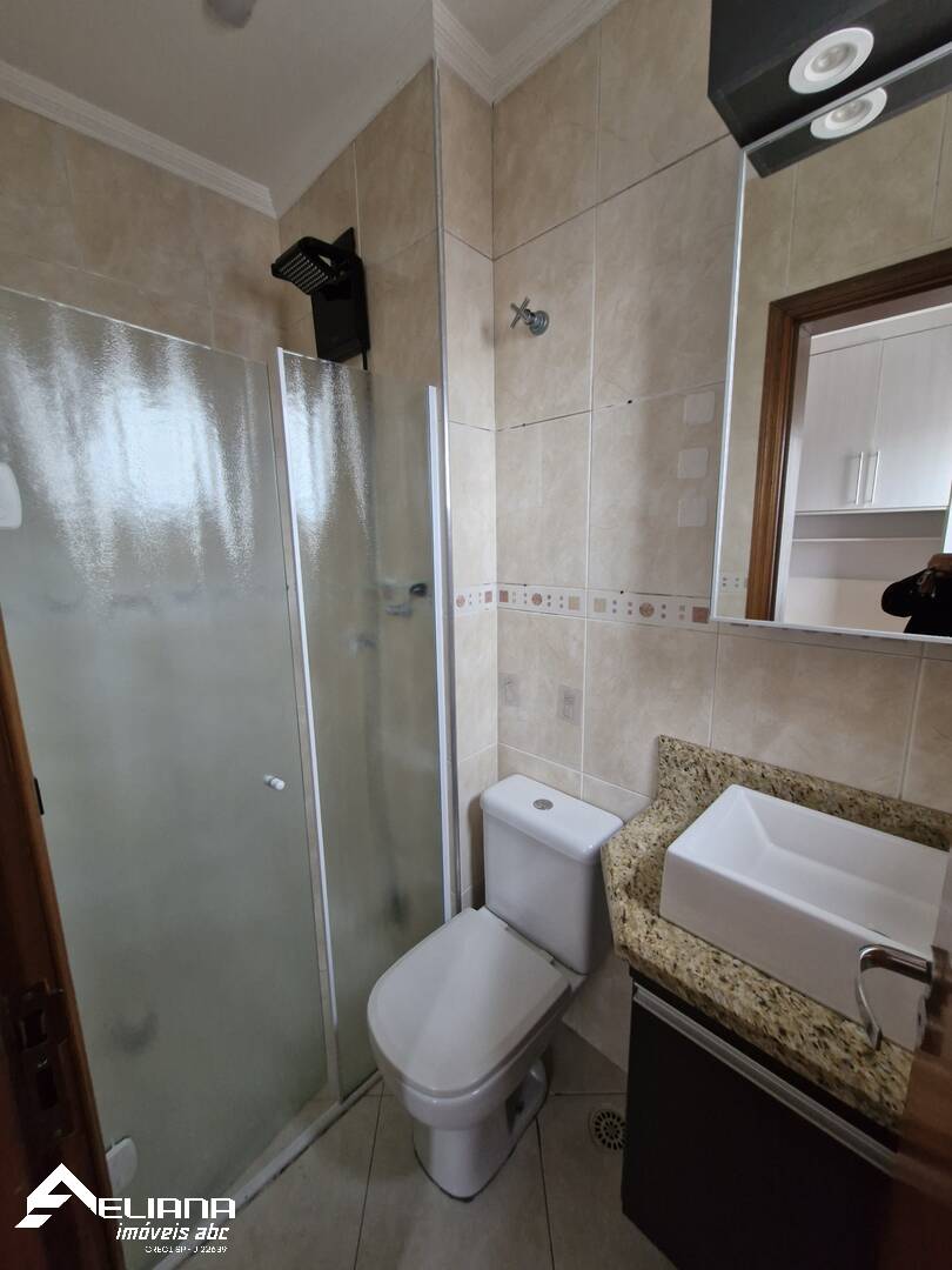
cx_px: 476
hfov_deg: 89.9
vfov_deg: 106.2
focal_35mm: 13
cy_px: 635
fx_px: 477
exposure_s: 1/30
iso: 320
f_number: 2.2
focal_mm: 1.74
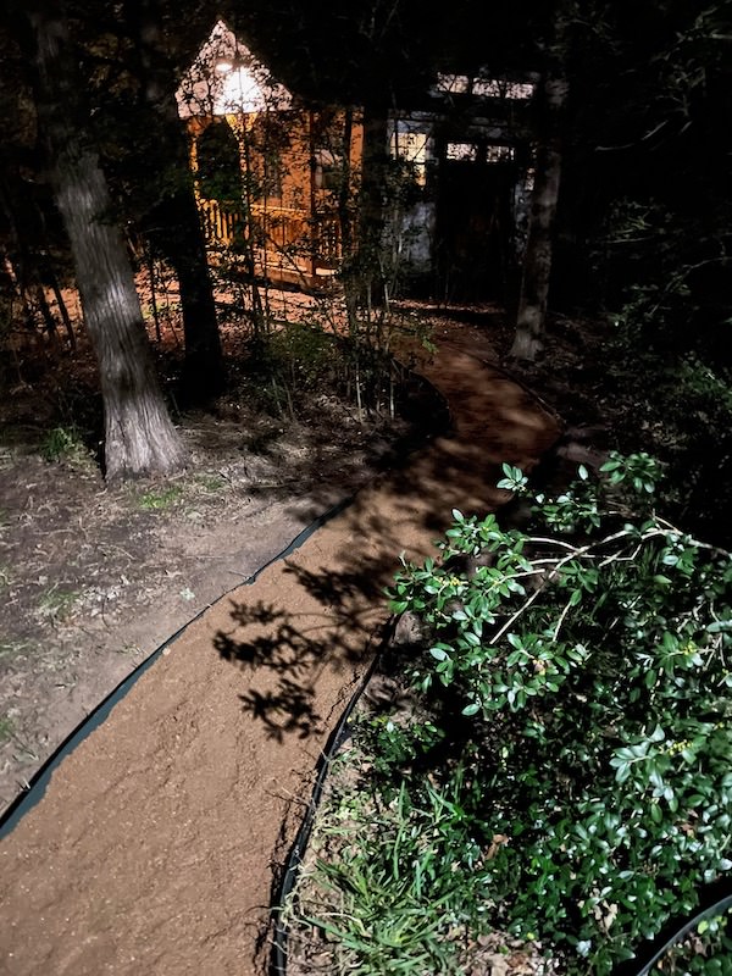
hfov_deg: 53.1
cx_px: 366
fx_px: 733
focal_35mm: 26
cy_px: 488
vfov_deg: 67.3
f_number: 1.6
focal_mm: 4.2
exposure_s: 1/7
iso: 2000
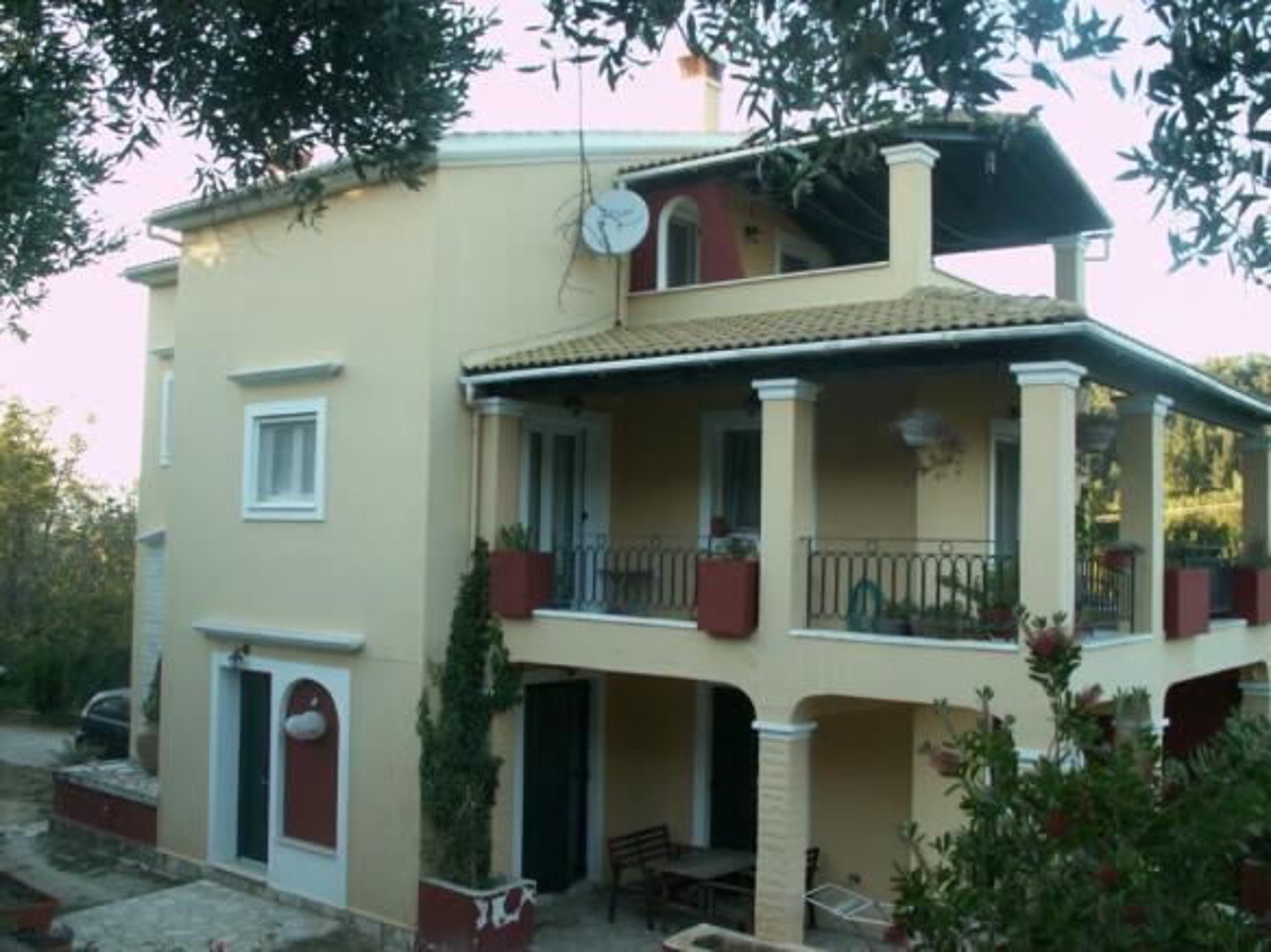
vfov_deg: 40.7
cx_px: 636
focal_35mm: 35
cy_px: 476
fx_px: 1285
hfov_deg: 52.6
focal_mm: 5.86
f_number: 3.2
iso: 50
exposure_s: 1/50
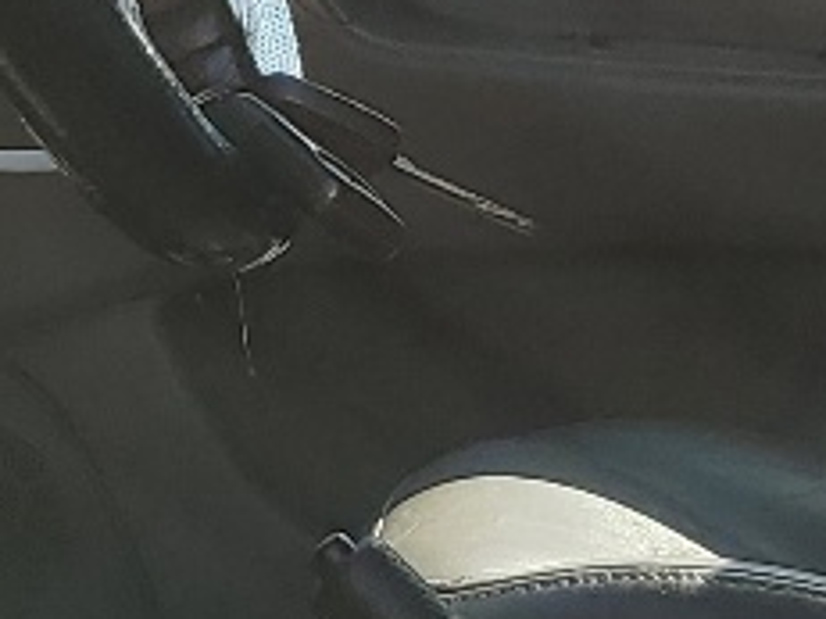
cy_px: 322
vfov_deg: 8.2
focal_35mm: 180
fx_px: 4293
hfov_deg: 11.0
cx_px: 336
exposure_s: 1/1250
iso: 50
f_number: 1.5
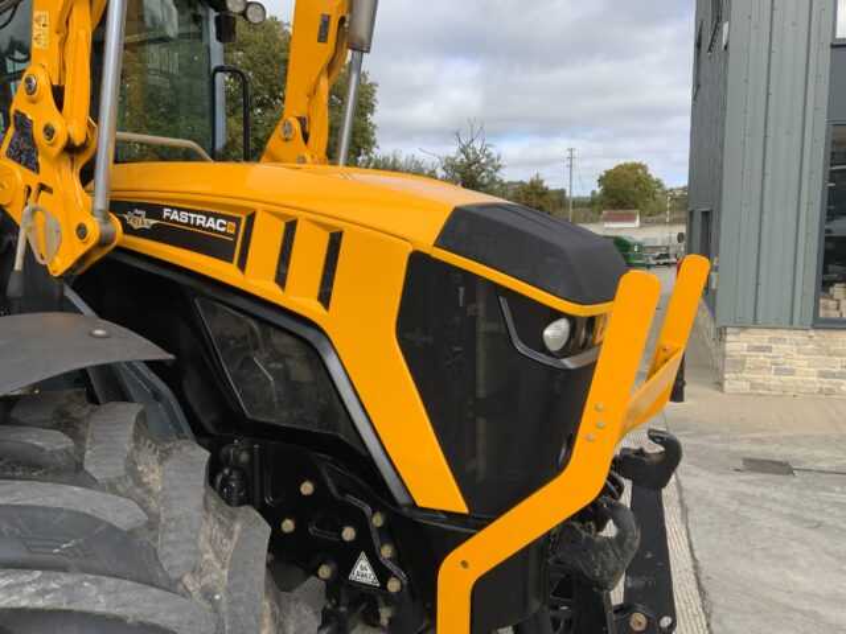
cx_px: 423
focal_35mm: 29
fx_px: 709
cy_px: 317
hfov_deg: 61.7
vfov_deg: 48.2
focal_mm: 3
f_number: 1.8
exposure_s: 1/1015
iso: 16
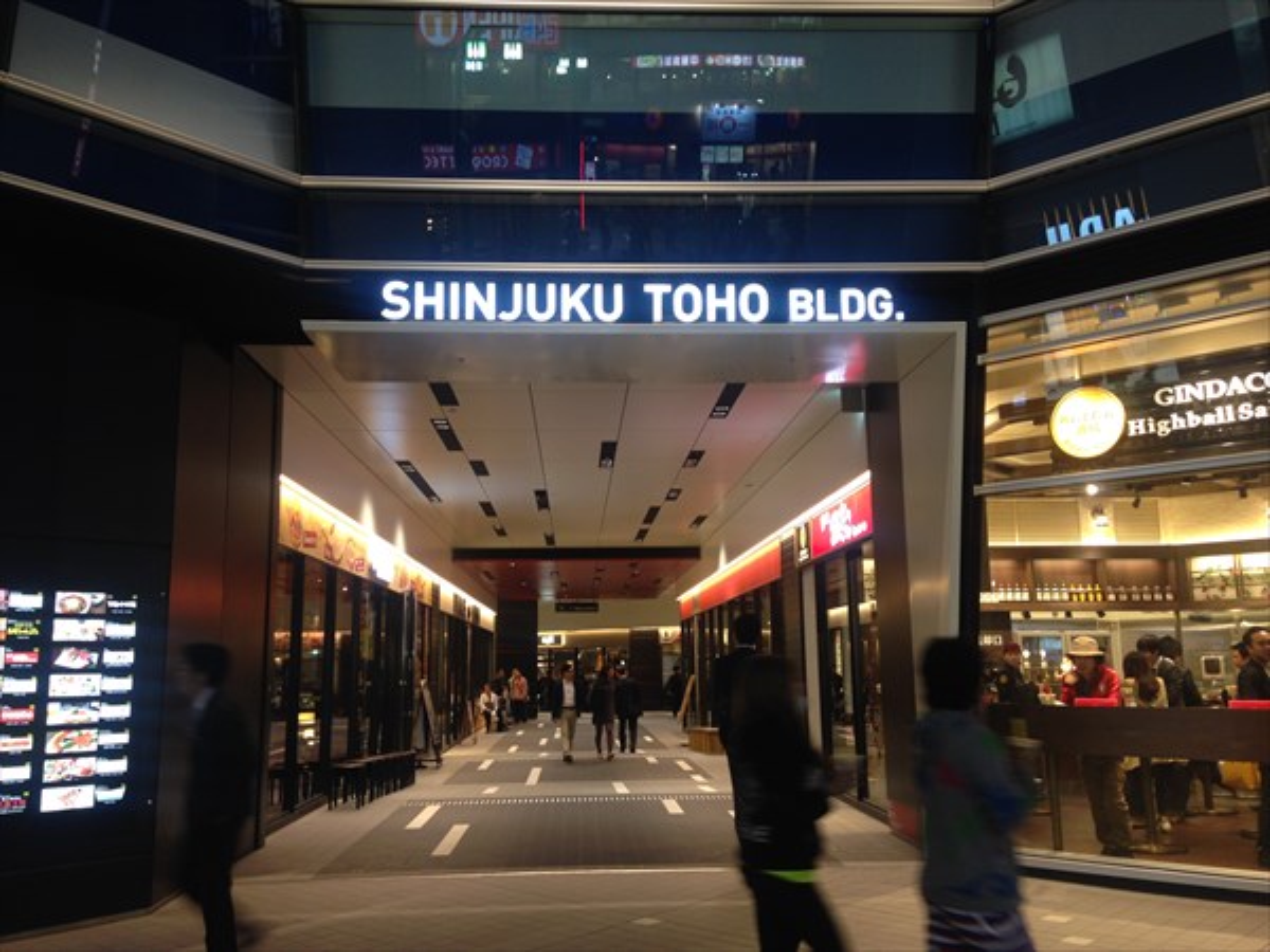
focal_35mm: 33
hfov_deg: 55.4
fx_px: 1211
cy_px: 476
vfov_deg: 42.9
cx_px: 635
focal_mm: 4.12
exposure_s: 1/20
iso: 80
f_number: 2.4
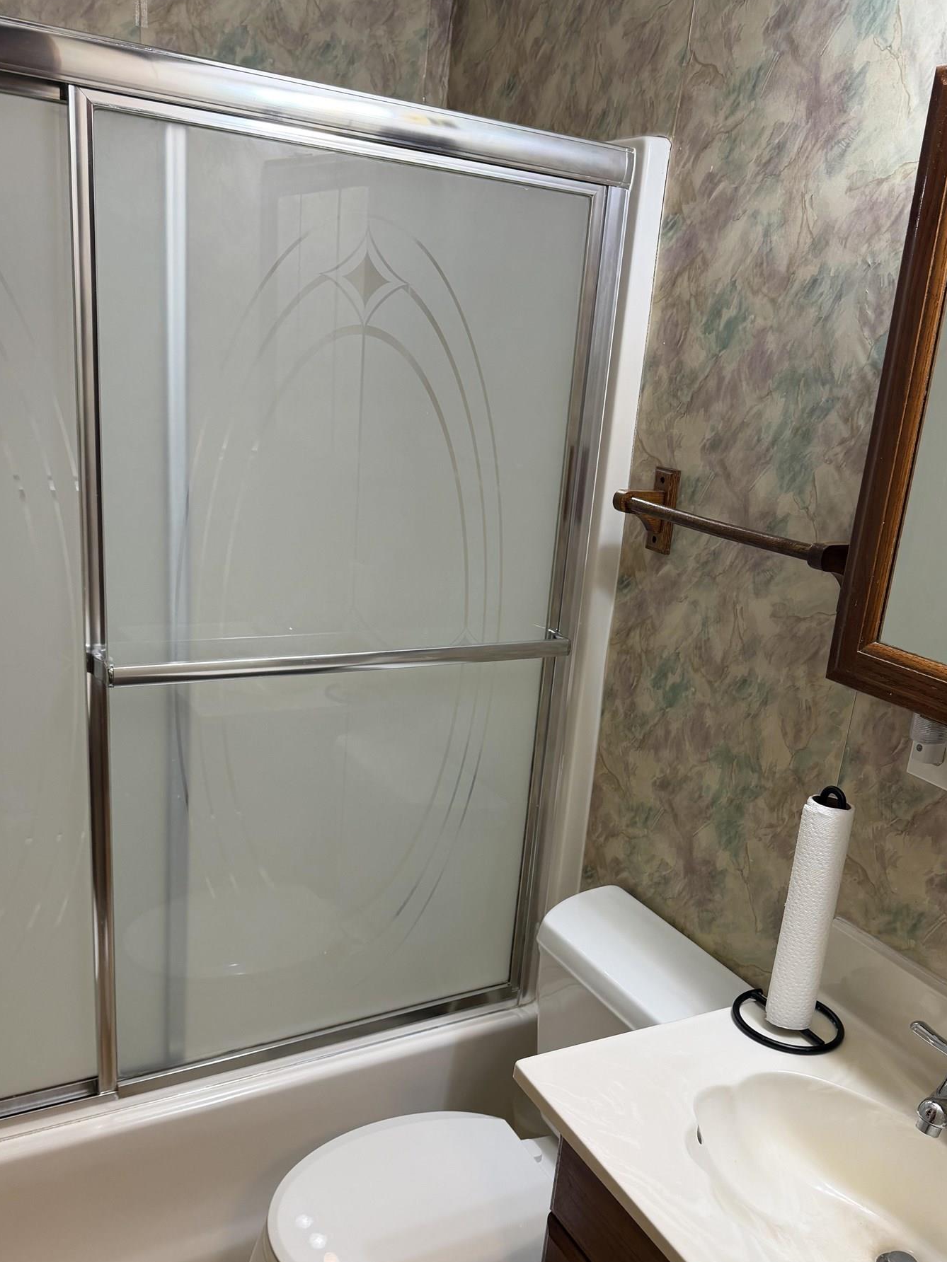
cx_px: 540
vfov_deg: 58.1
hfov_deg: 45.3
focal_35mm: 31
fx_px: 1131
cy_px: 729
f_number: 1.78
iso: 125
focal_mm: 6.76
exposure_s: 1/60
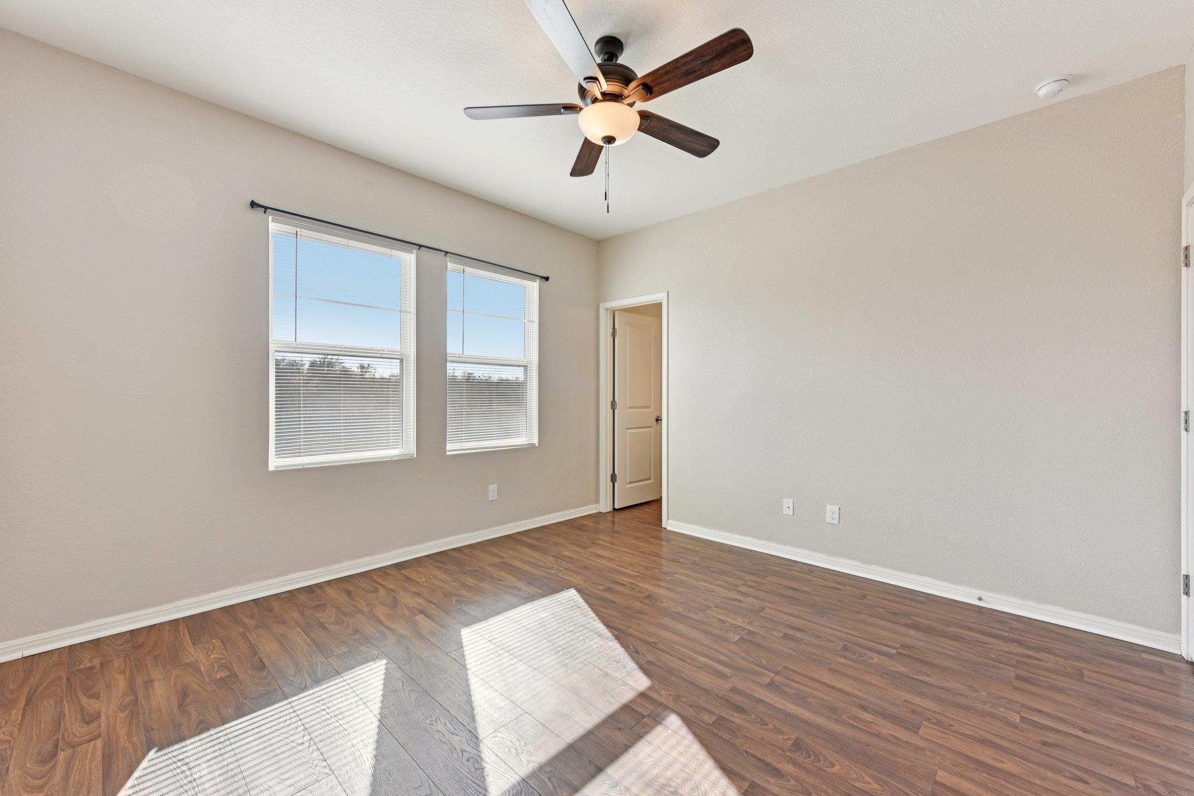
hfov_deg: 104.3
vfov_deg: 81.2
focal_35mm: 14
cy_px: 398
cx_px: 597
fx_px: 464
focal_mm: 14
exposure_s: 1/80
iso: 100
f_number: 8
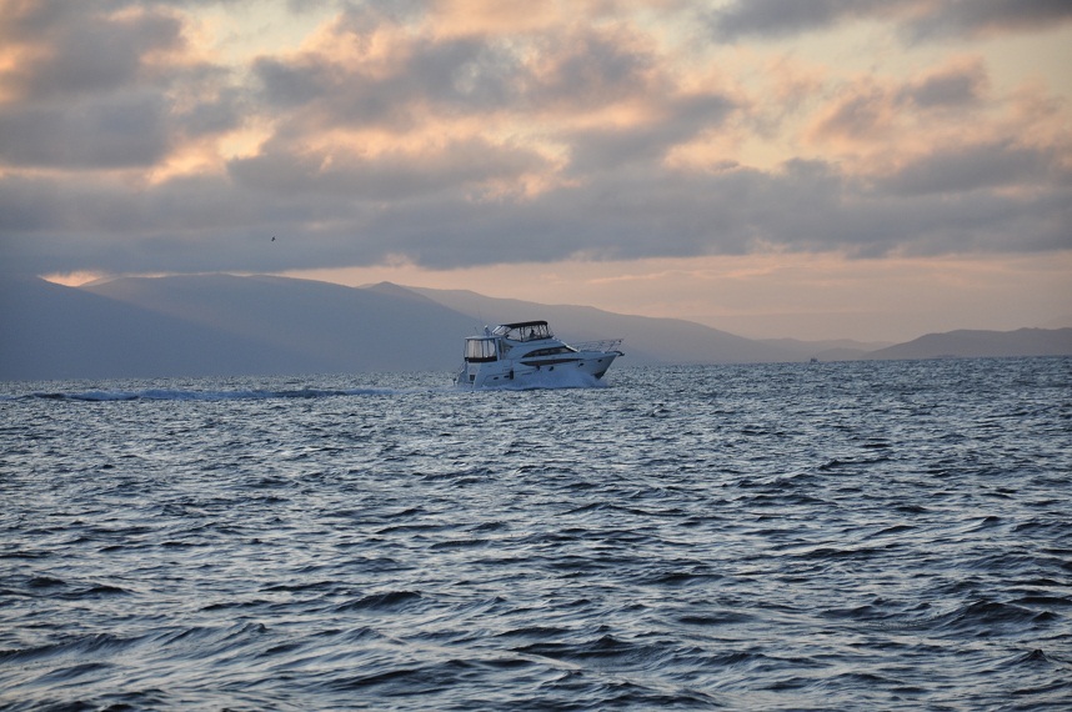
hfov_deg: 13.1
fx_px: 4685
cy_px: 356
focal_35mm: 158
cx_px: 536
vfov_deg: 8.7
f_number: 5.6
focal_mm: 105
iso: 400
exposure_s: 1/250
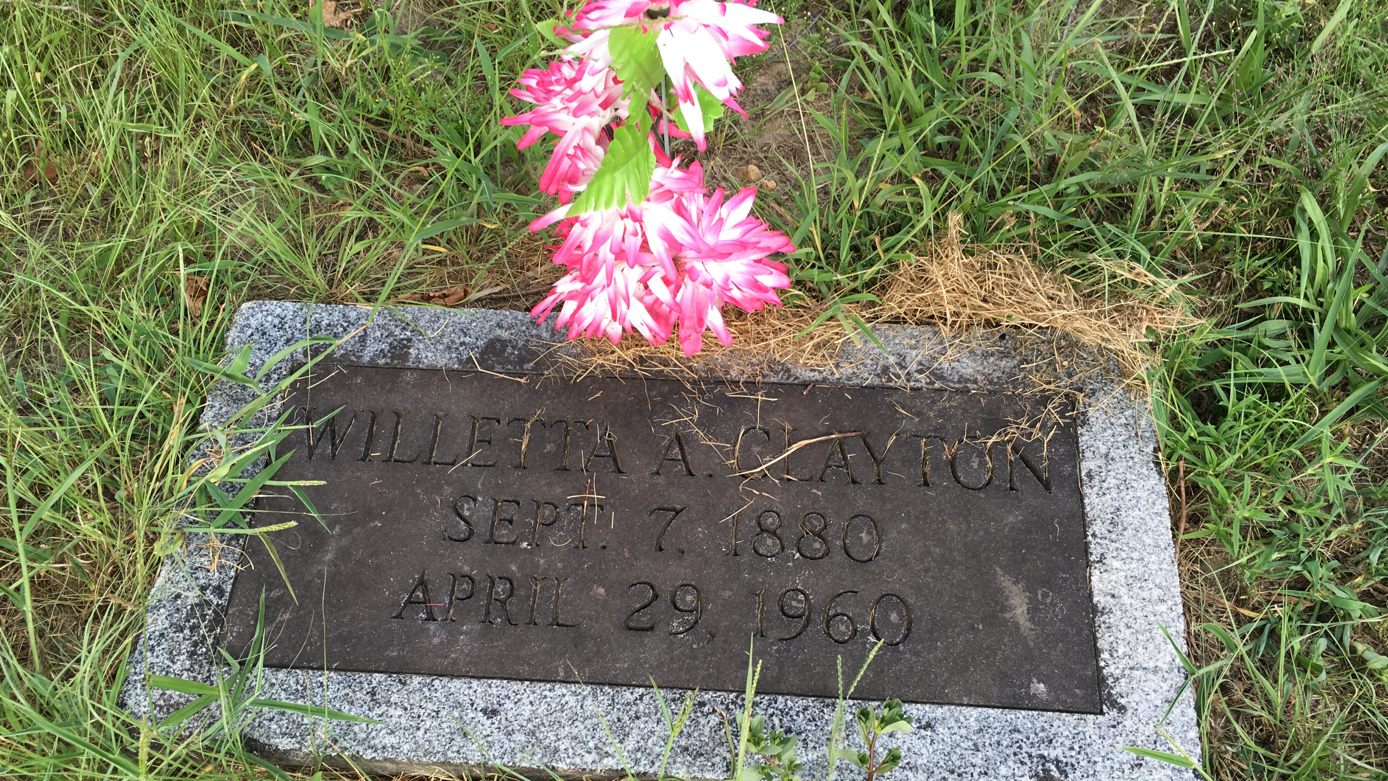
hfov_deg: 61.0
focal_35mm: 32
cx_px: 688
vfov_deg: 36.4
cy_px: 510
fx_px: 1178
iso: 25
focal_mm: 4.15
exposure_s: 1/120
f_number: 2.2
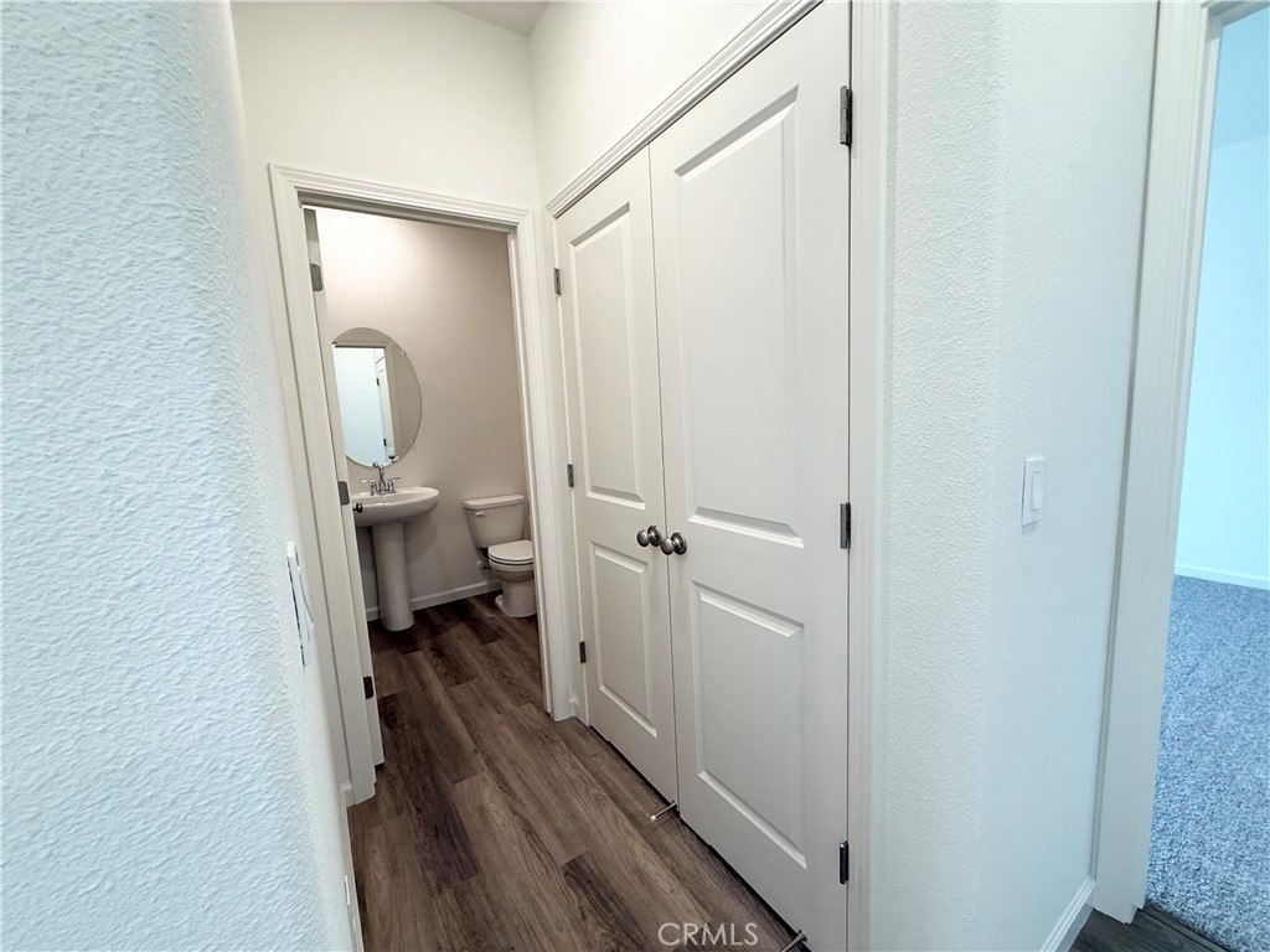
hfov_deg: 102.1
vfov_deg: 85.7
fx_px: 514
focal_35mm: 14
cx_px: 635
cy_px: 476
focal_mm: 2.22
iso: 200
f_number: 2.2
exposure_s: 1/120
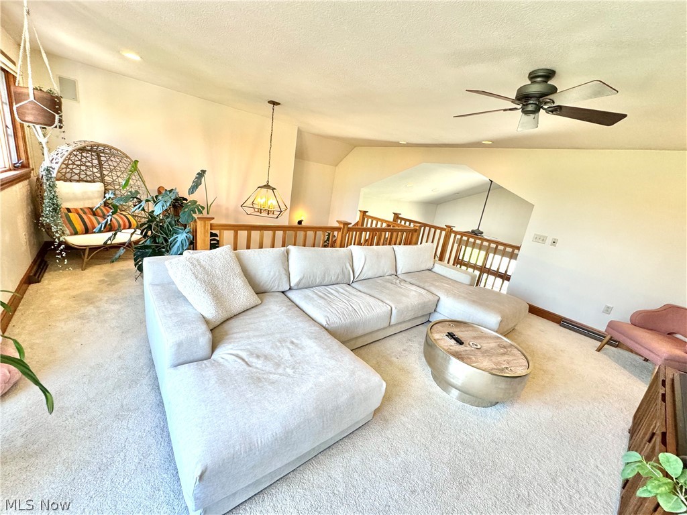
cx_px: 344
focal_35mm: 14
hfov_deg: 102.1
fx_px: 278
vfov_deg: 85.7
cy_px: 258
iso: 200
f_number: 2.2
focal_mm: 2.22
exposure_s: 1/120
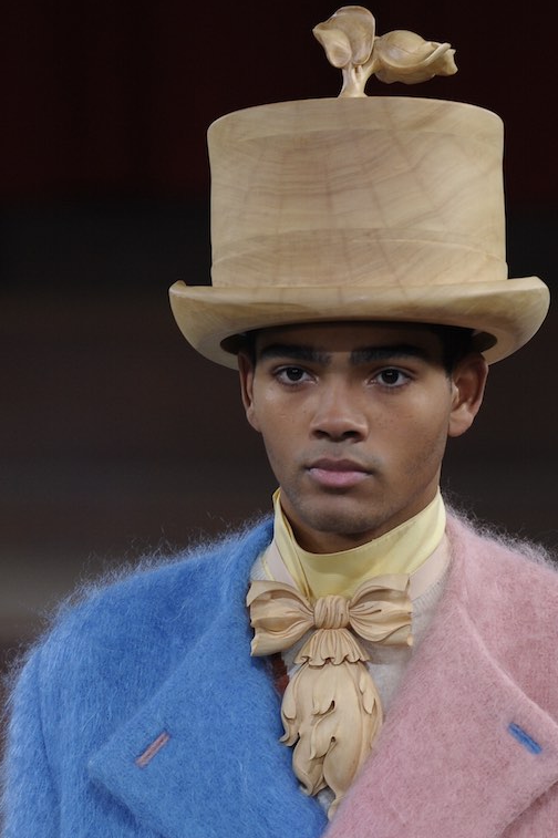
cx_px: 323
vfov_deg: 5.2
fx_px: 9238
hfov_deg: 3.5
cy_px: 722
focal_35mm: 397
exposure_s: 1/500
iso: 1000
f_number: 4
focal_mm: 200
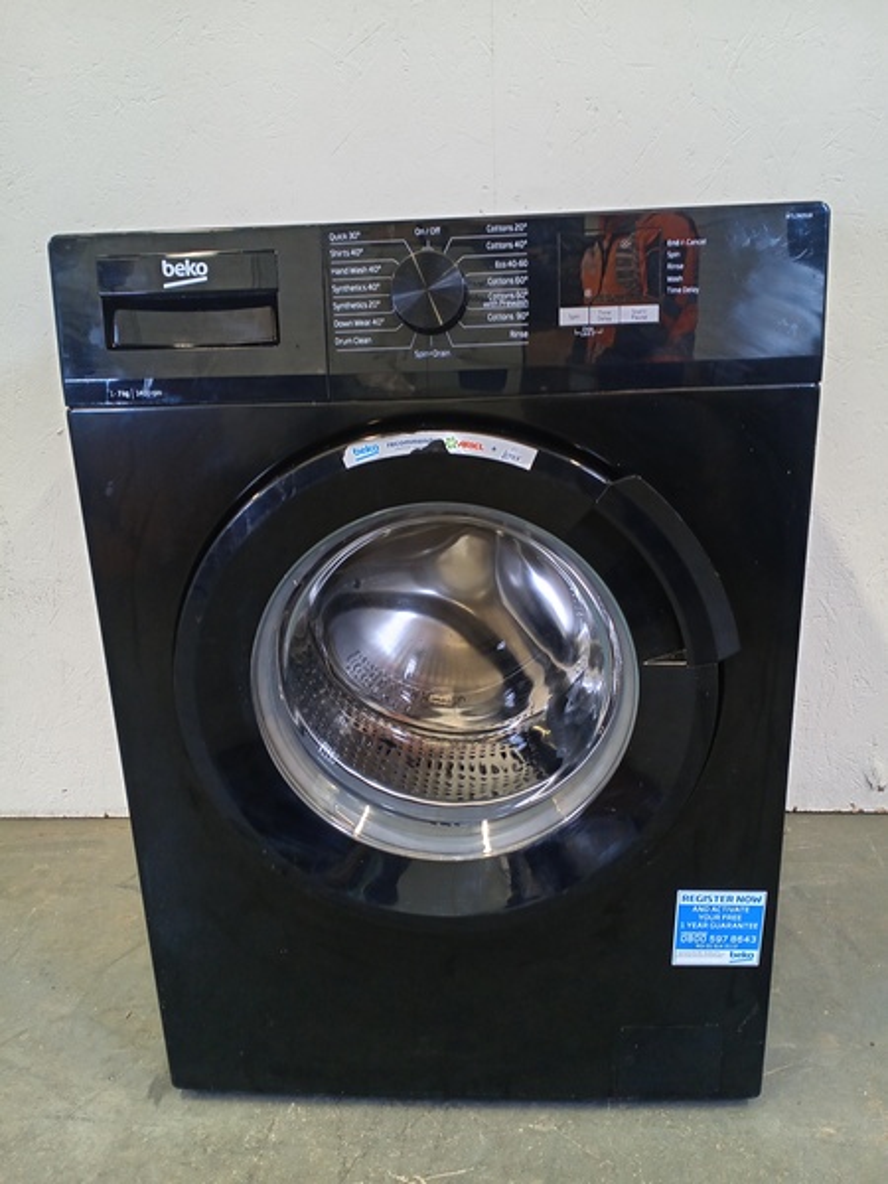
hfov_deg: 51.4
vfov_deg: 65.3
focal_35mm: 27
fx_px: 924
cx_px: 444
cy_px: 592
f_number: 1.8
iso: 508
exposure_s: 1/25
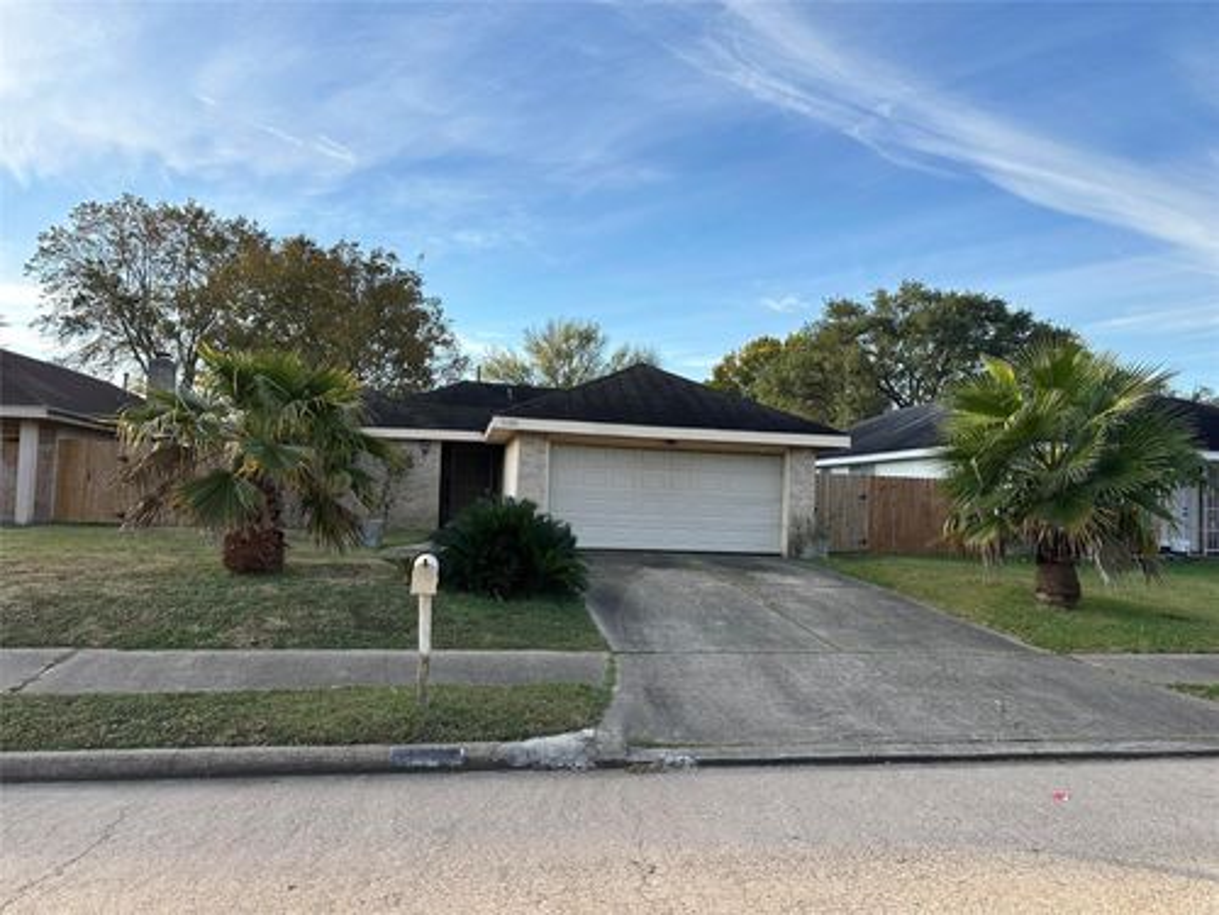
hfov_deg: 71.6
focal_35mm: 24
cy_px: 458
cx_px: 610
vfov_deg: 56.8
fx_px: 845
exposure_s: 1/1880
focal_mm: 6.86
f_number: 1.78
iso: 80
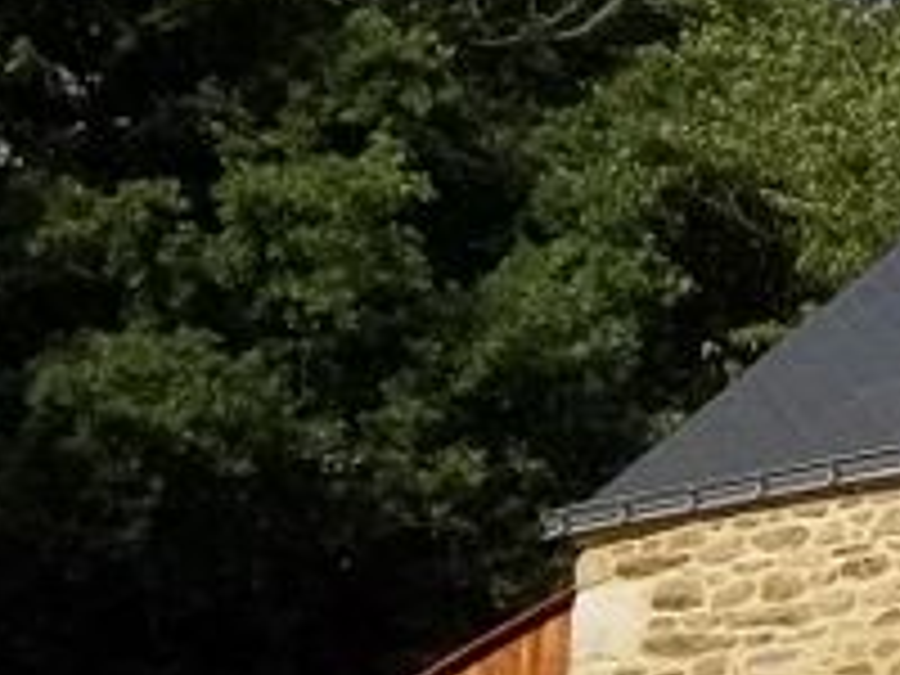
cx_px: 1314
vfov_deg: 15.0
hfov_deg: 18.3
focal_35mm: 96
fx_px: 2496
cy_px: 729
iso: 64
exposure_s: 1/100
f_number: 8.8
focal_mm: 5.7
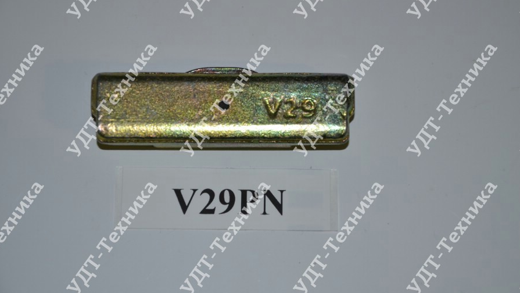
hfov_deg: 19.3
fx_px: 1531
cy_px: 135
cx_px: 261
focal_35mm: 111
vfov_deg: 10.9
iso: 200
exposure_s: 1/30
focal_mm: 70
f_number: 5.6
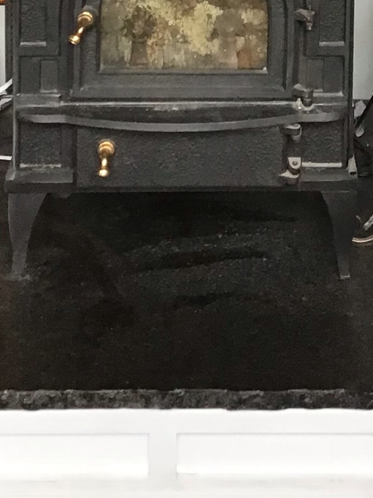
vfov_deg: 16.4
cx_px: 306
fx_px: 1566
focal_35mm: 109
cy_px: -255
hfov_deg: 13.5
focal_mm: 3.3
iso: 50
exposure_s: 1/30
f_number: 2.4
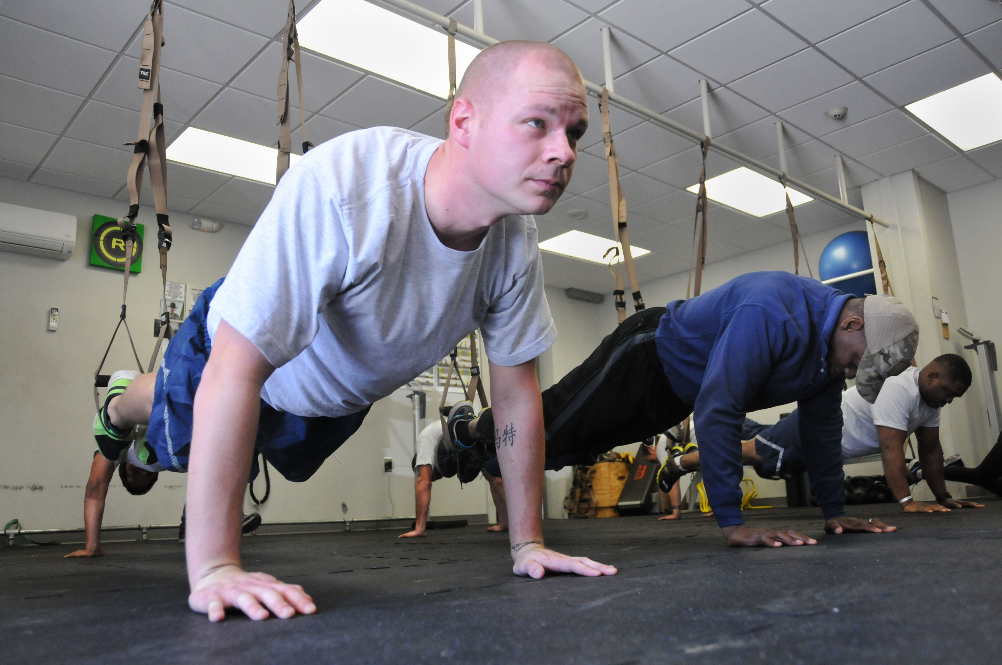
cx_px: 501
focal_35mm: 30
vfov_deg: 43.5
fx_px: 834
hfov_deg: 62.0
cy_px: 332
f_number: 3.5
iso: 1250
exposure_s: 1/320
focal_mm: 20
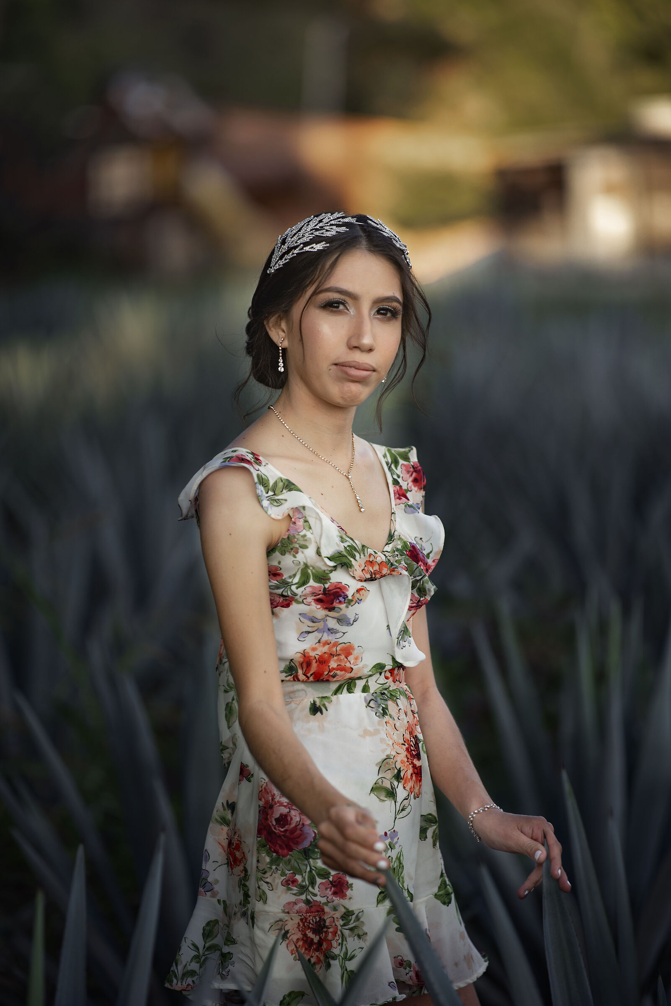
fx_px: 3771
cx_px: 336
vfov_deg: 15.2
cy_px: 503
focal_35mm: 135
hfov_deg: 10.2
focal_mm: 135
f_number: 2
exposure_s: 1/400
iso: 100
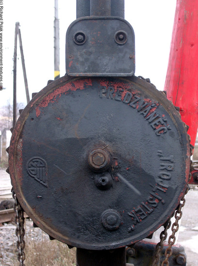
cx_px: 99
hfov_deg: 13.2
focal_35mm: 112
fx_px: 859
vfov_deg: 17.6
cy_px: 133
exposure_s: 1/100
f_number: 4.8
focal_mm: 22.8
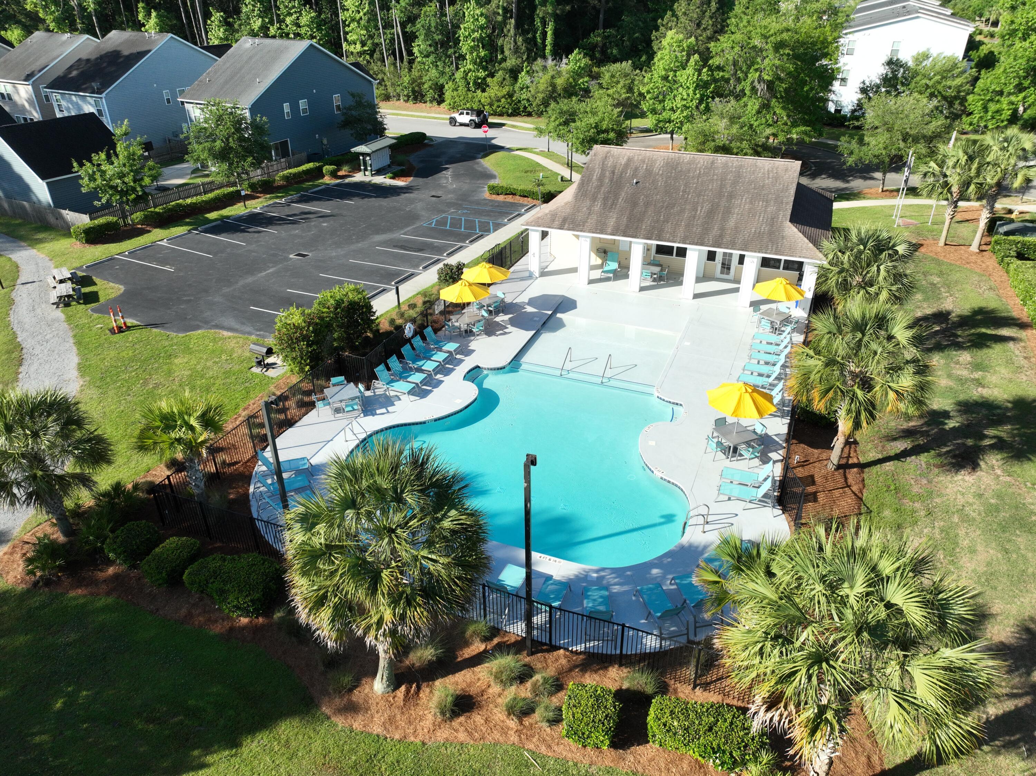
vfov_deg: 56.8
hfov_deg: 71.6
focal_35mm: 24
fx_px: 718
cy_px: 388
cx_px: 518
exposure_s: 1/1250
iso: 140
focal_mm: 12.29
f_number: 2.8
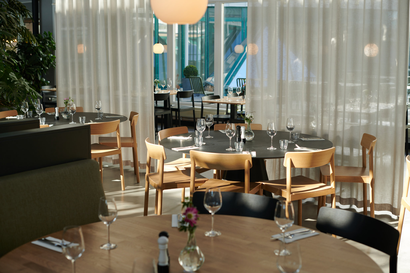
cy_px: 136
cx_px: 205
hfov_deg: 39.6
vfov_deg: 27.0
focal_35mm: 50
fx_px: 569
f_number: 4
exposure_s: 1/160
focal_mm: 50
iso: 160
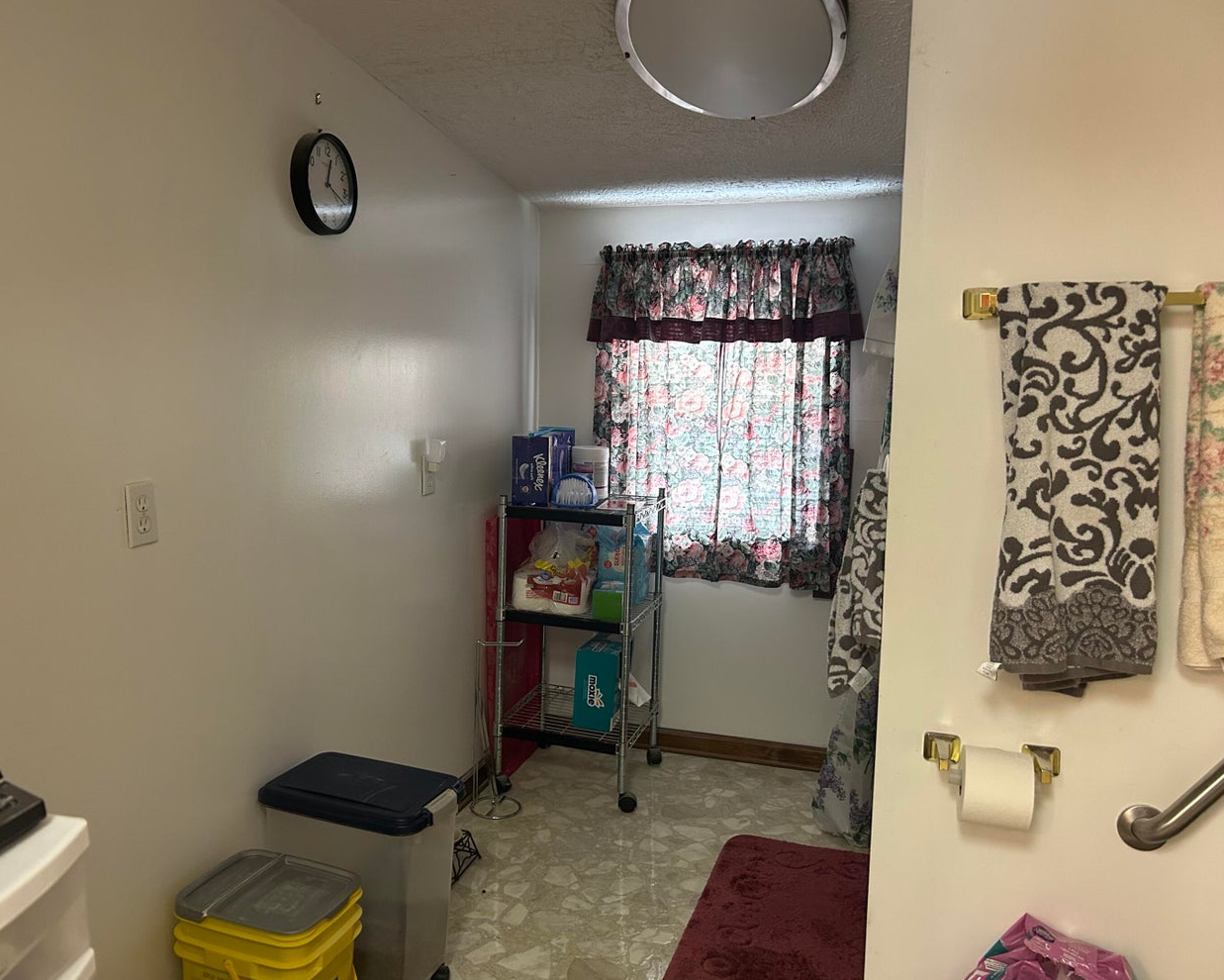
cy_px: 480
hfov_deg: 62.1
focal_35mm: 28
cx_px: 562
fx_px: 1014
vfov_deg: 51.5
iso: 250
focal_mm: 5.7
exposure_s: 1/60
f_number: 1.5
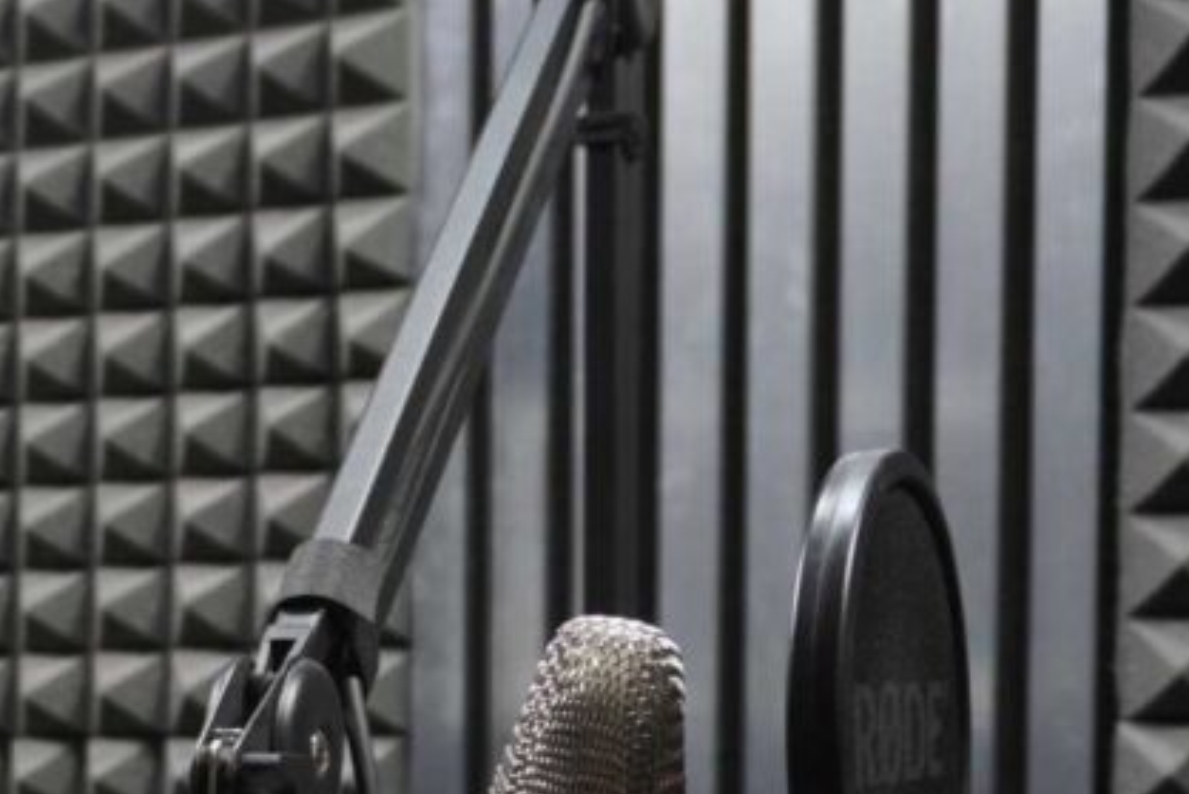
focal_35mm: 90
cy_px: 851
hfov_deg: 20.6
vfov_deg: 14.9
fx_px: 2973
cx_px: -367
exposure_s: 1/50
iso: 500
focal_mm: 22
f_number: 4
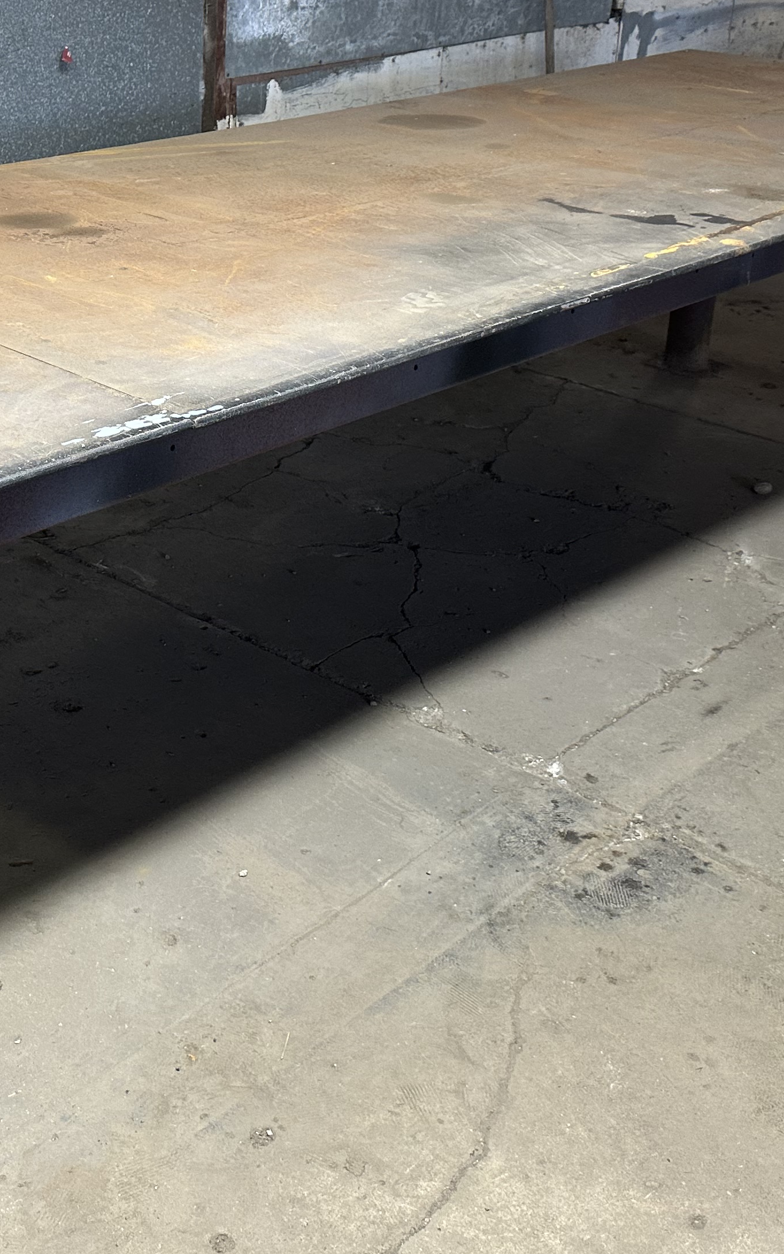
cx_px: 235
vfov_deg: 42.2
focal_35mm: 47
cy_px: 440
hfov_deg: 27.2
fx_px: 1607
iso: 160
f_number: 1.78
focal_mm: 6.86
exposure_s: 1/60
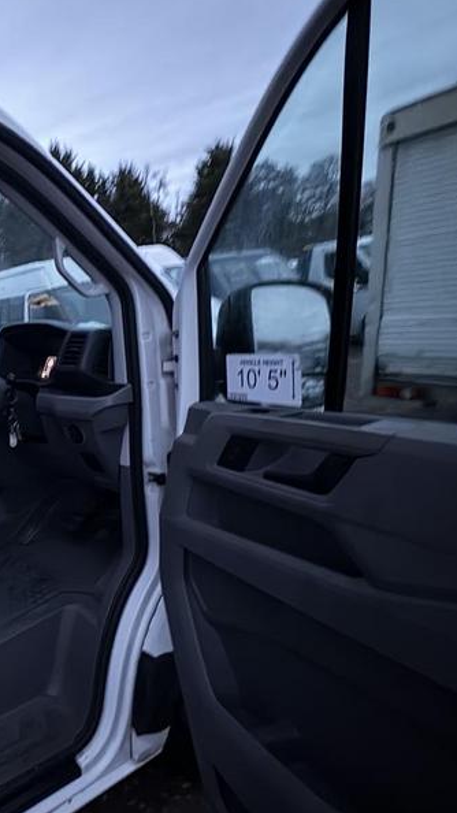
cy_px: 422
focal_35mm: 23
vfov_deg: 78.7
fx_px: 496
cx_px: -48
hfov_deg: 40.0
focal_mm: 2.22
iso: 500
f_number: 2.2
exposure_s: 1/10
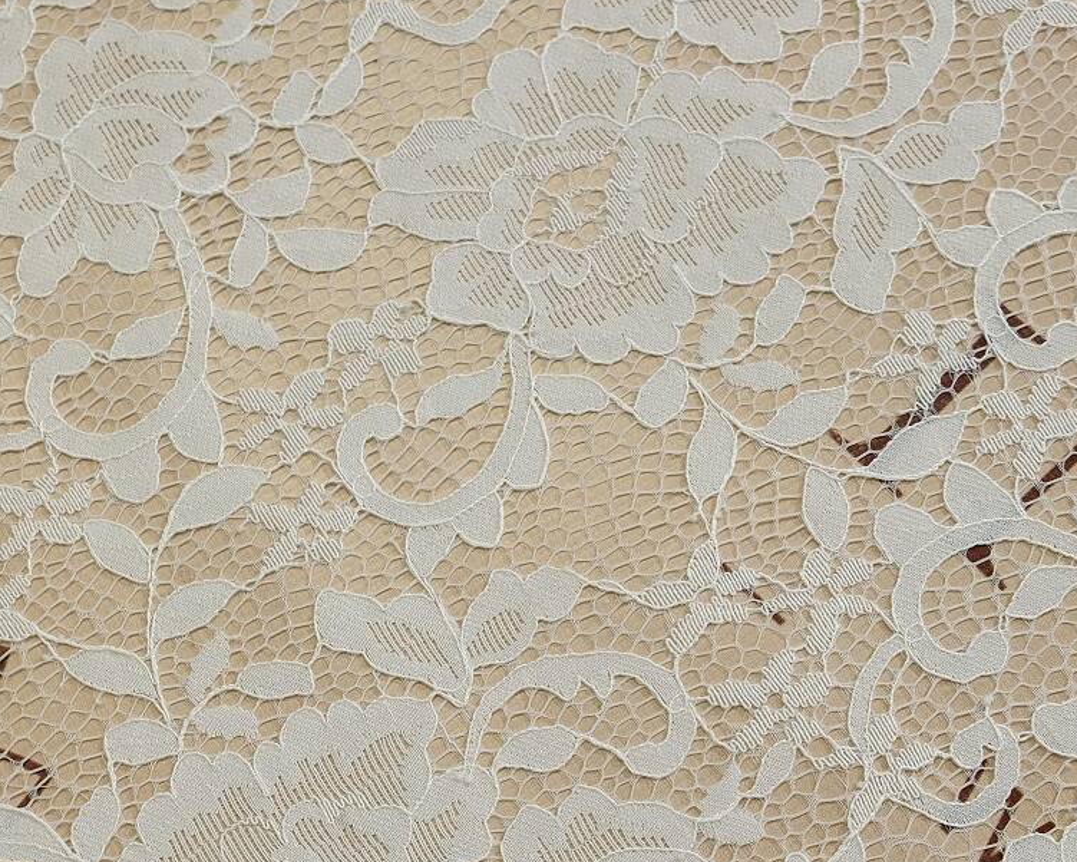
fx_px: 2295
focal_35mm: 72
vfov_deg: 20.9
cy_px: 737
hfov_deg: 26.1
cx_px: 297
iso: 200
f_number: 4.5
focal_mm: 24.3
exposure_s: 1/150
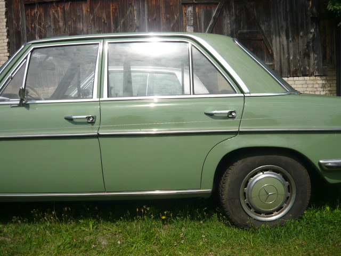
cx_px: 170
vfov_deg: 42.9
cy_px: 128
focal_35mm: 33
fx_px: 325
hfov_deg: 55.4
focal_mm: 5.5
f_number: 8
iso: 100
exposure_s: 1/400
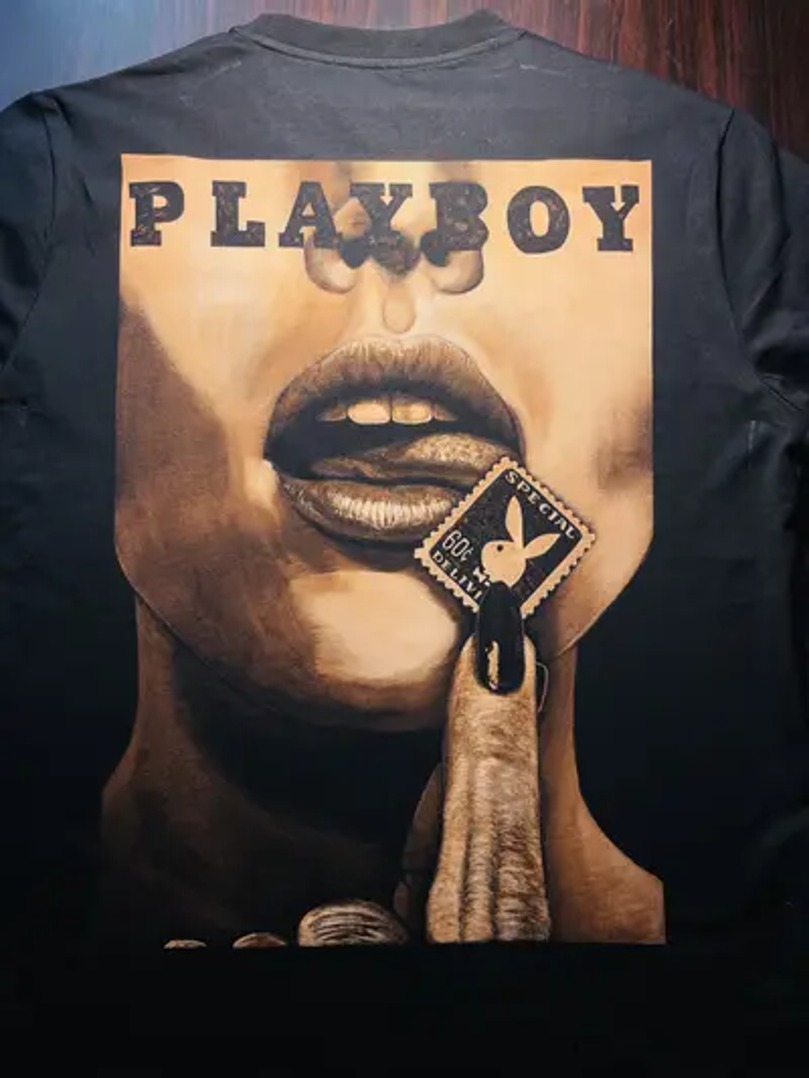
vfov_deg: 67.3
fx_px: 810
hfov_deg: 53.1
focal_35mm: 26
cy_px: 539
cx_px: 404
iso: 32
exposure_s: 1/102
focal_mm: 4.2
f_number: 1.6
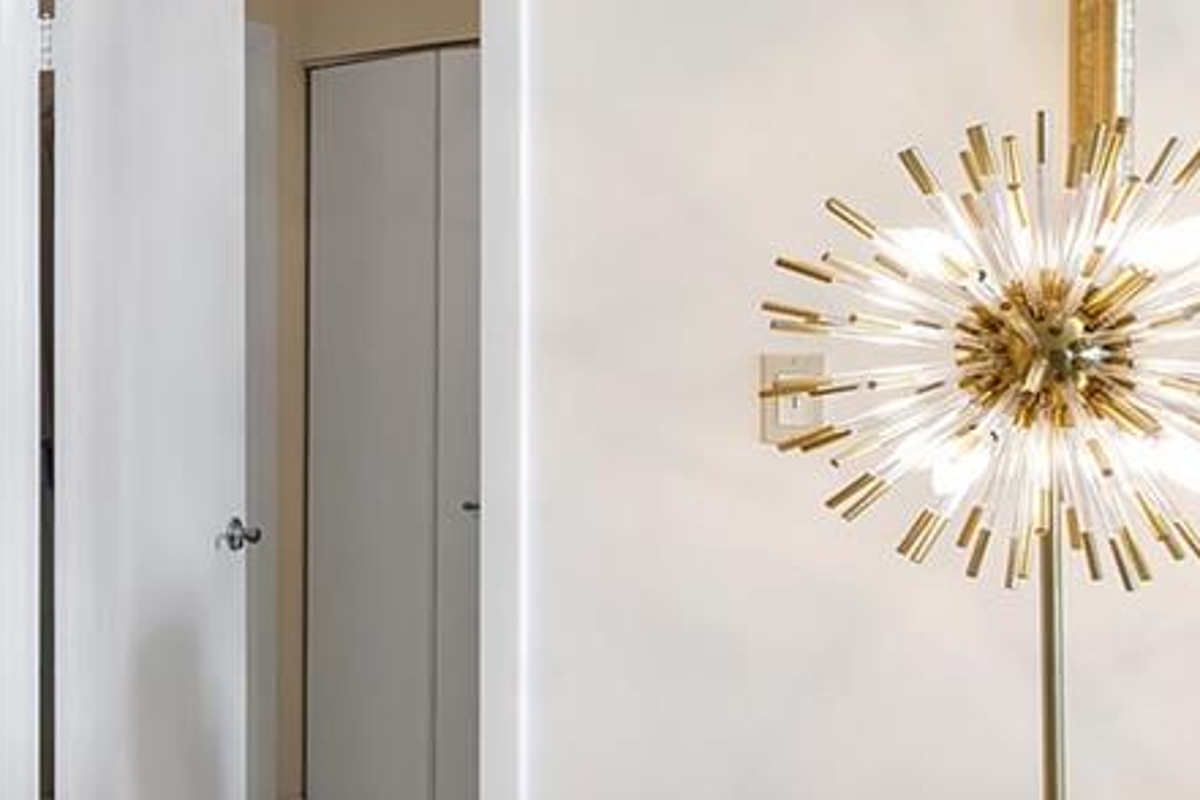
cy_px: 340
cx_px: -667
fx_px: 1933
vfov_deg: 23.4
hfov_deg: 25.0
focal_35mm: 58
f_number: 7.1
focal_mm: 16
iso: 320
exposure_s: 1/40
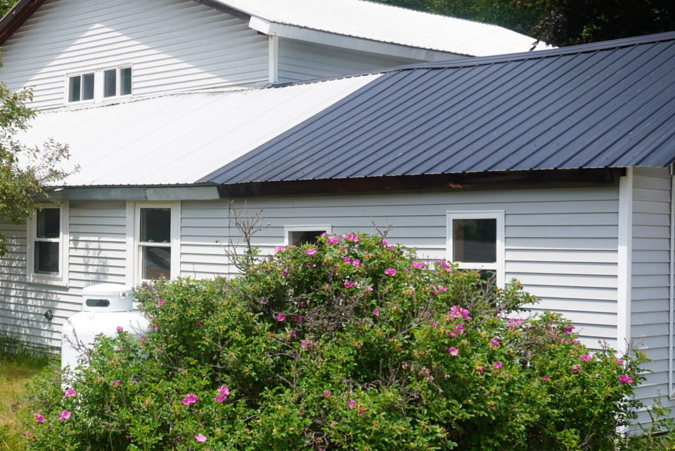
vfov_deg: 21.6
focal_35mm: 63
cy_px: 254
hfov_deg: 31.5
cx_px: 207
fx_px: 1182
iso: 100
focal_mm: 28
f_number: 5.6
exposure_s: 1/500
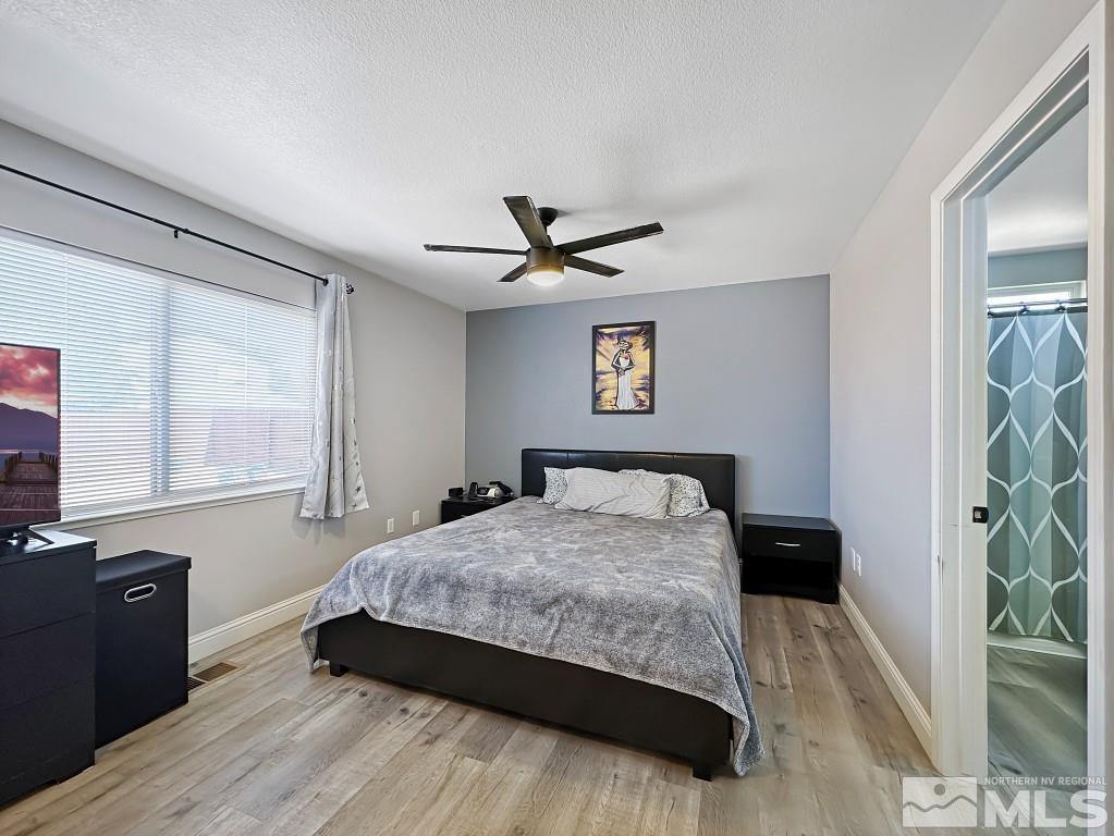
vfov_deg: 85.7
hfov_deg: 102.0
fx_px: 451
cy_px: 418
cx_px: 557
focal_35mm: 14
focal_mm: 2.22
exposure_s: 1/60
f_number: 2.2
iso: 125
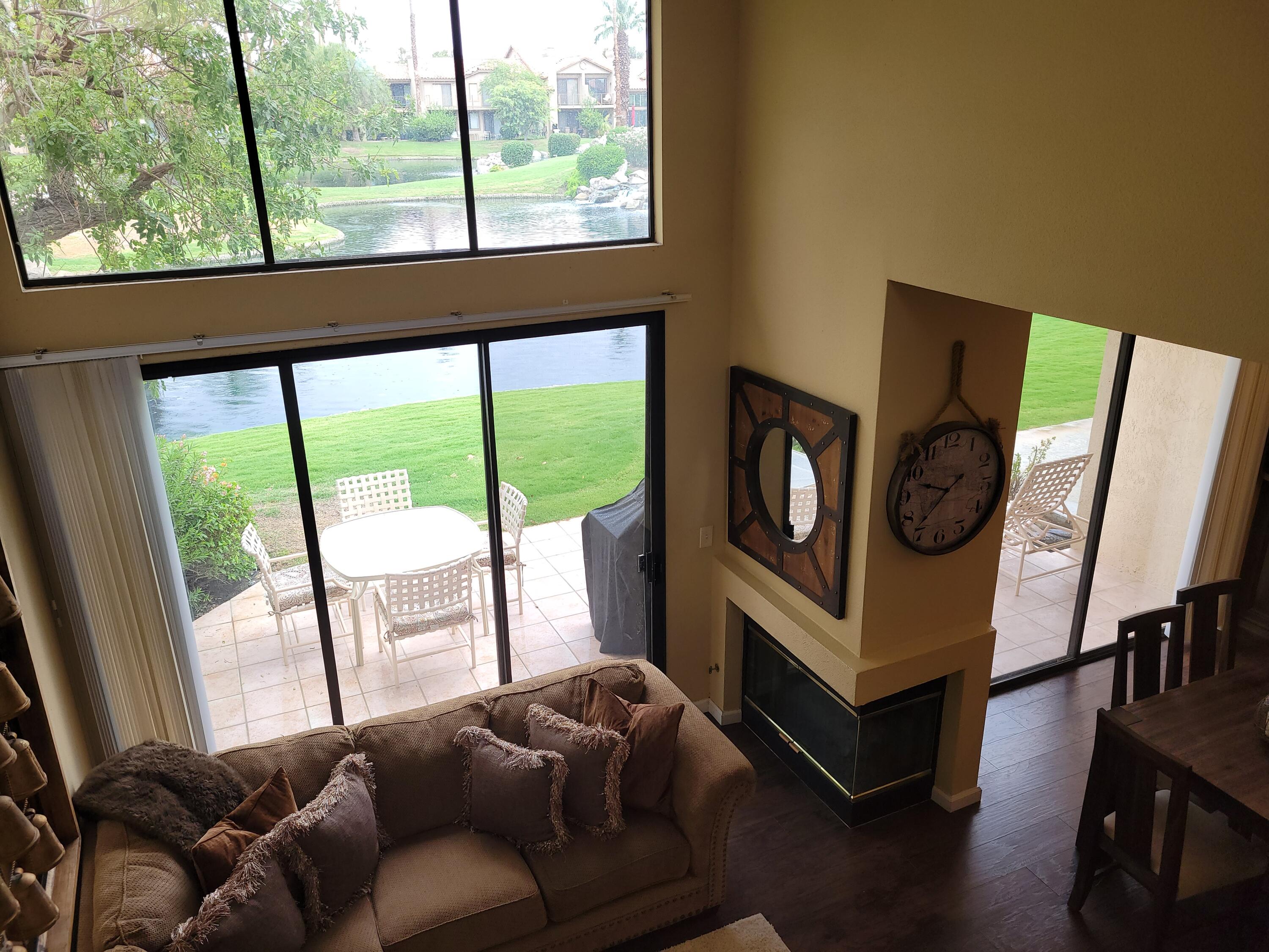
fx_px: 953
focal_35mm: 26
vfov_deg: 53.1
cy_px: 476
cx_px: 634
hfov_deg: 67.3
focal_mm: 5.4
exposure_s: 1/122
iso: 40
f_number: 1.8
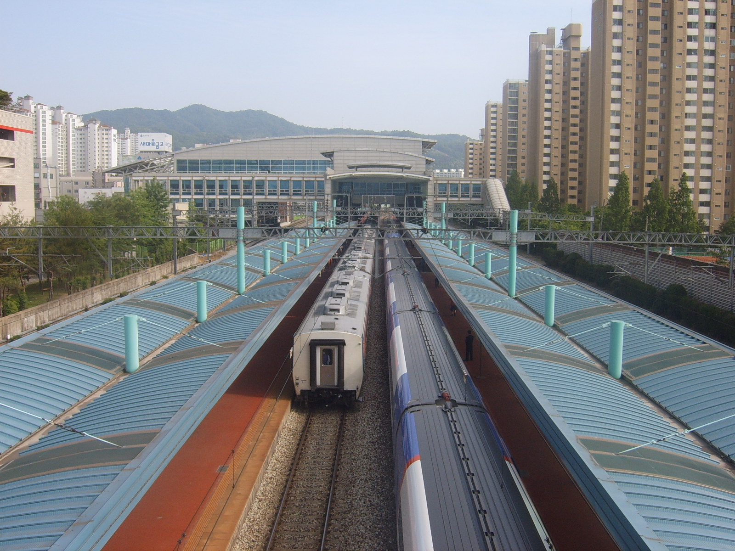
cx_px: 368
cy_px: 276
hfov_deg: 52.6
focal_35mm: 35
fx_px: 743
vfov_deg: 40.7
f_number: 5.8
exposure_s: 1/250
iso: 50
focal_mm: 5.8
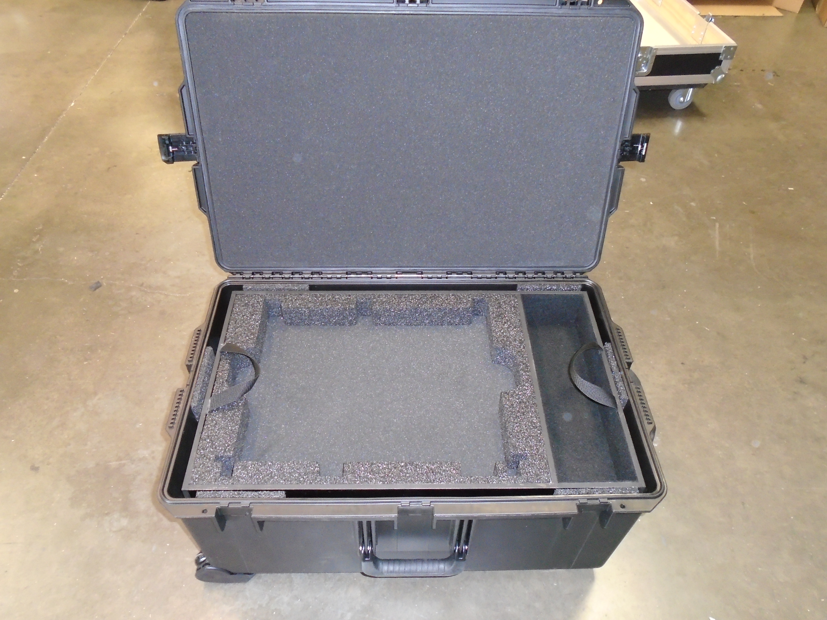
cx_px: 414
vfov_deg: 53.1
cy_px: 310
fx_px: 621
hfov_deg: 67.3
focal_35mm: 26
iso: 500
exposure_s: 1/30
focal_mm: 4.6
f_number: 3.2
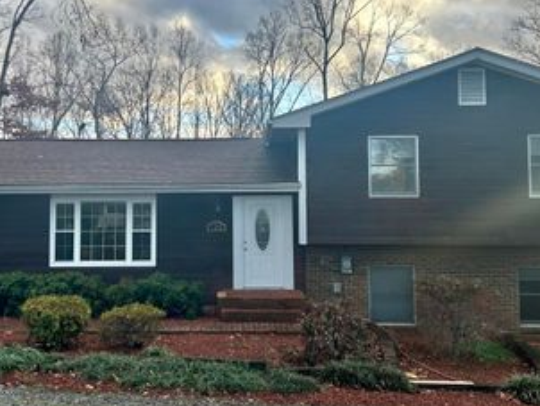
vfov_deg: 33.5
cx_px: 232
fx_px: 671
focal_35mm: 43
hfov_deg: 43.7
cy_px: 162
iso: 50
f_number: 1.5
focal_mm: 5.7
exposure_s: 1/965
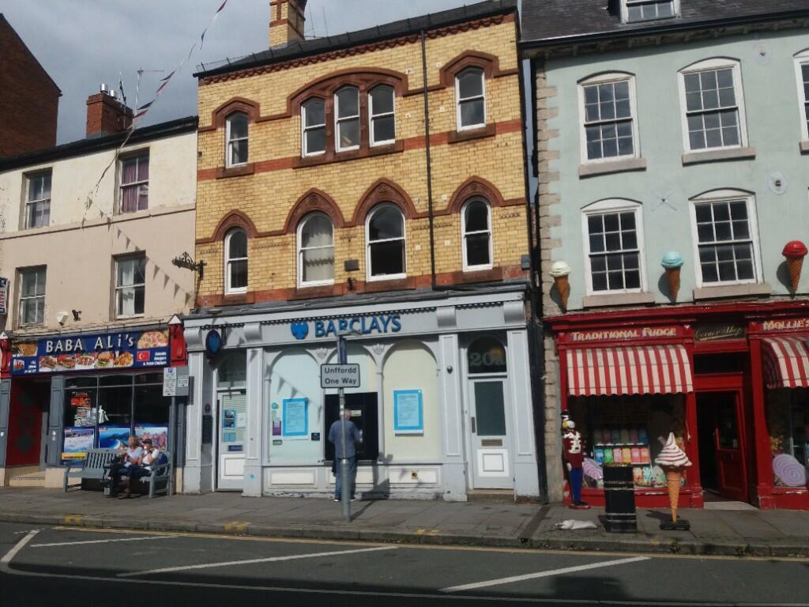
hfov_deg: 63.4
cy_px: 304
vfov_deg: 49.7
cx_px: 404
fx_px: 654
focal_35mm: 28
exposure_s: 1/4258
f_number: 1.9
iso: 64
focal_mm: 3.7
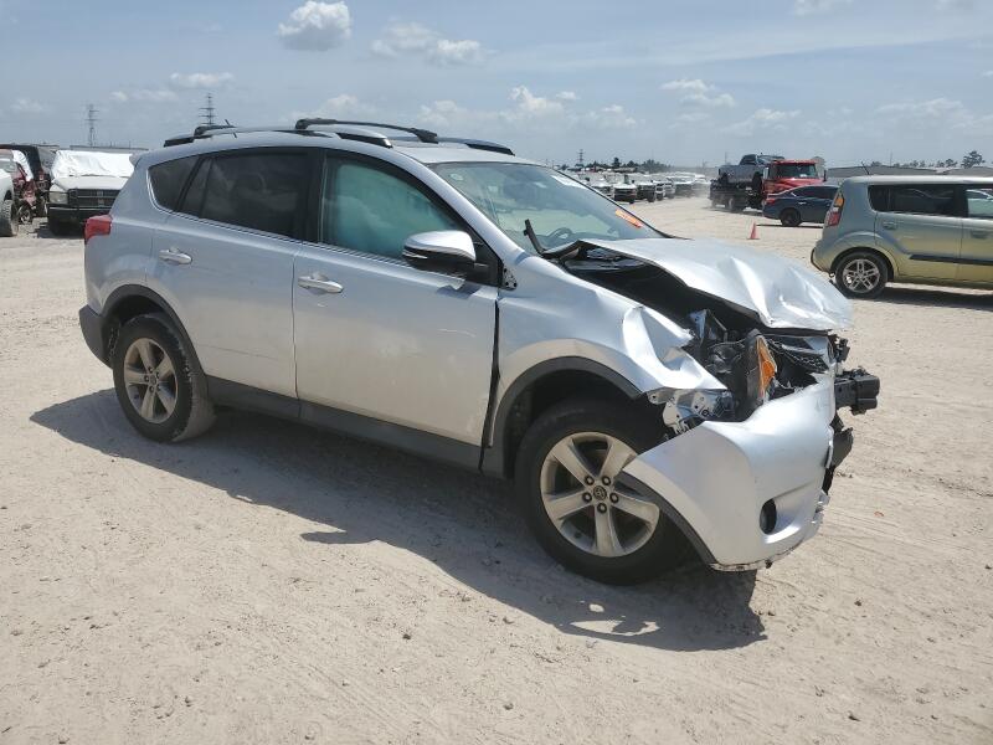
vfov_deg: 53.1
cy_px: 372
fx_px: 746
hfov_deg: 67.3
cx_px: 496
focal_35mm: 26
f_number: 1.5
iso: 50
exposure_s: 1/5000
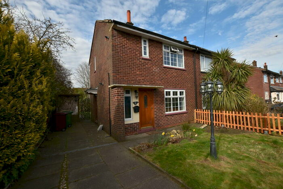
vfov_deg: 77.4
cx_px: 142
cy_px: 94
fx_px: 118
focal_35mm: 15
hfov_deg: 100.4
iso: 160
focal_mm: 10
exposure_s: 1/250
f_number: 8
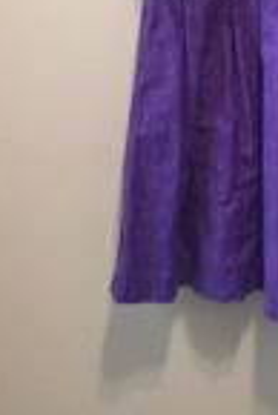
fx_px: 959
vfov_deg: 21.9
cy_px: -132
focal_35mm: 83
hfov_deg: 15.8
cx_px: 350
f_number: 2.2
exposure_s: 1/30
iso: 250
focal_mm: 4.15
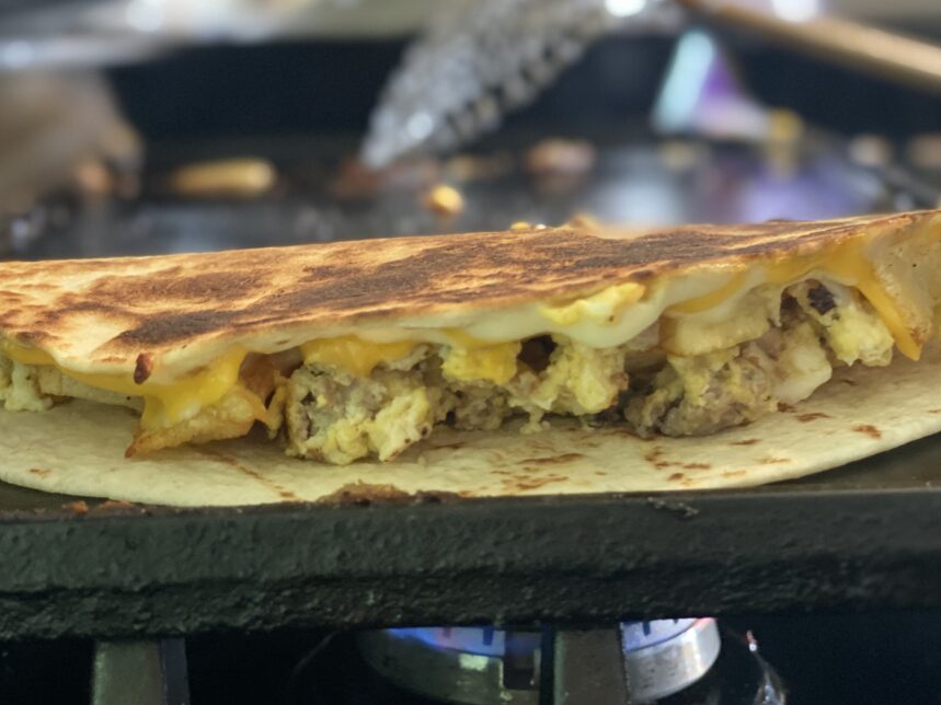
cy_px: 316
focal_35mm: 62
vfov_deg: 23.6
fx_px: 1685
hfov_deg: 31.2
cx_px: 464
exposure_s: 1/30
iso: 320
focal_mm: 6
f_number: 2
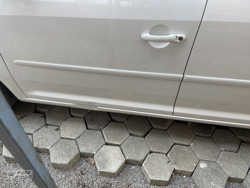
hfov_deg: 67.3
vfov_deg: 53.1
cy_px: 94
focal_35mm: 26
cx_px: 125
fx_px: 188
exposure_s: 1/121
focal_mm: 5.1
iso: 100
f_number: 1.6
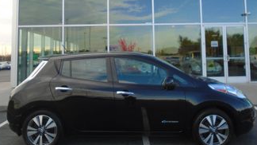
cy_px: 37
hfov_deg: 56.6
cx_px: 135
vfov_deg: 33.0
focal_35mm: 35
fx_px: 238
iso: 100
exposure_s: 1/250
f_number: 3.2
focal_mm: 4.6
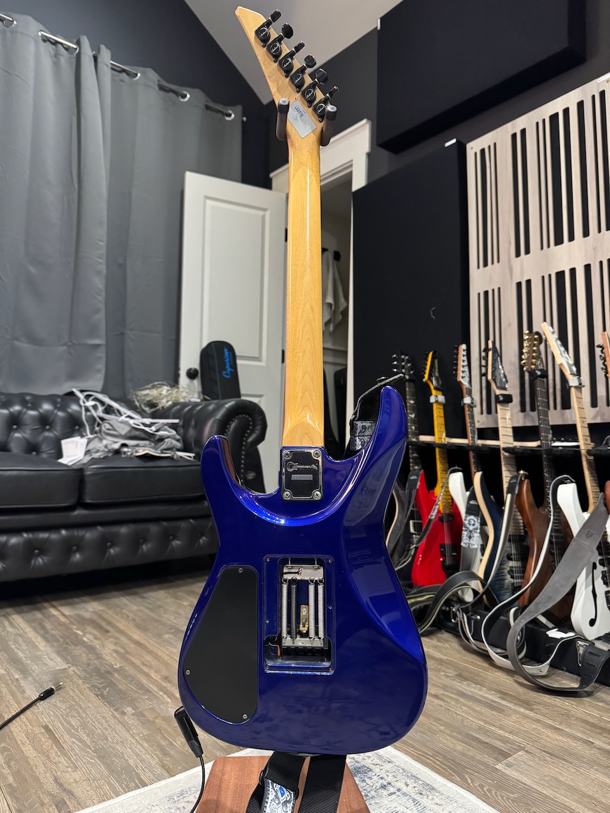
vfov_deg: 71.6
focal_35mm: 24
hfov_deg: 56.8
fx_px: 564
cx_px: 305
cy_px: 406
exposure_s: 1/30
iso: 1600
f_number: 1.78
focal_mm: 6.76
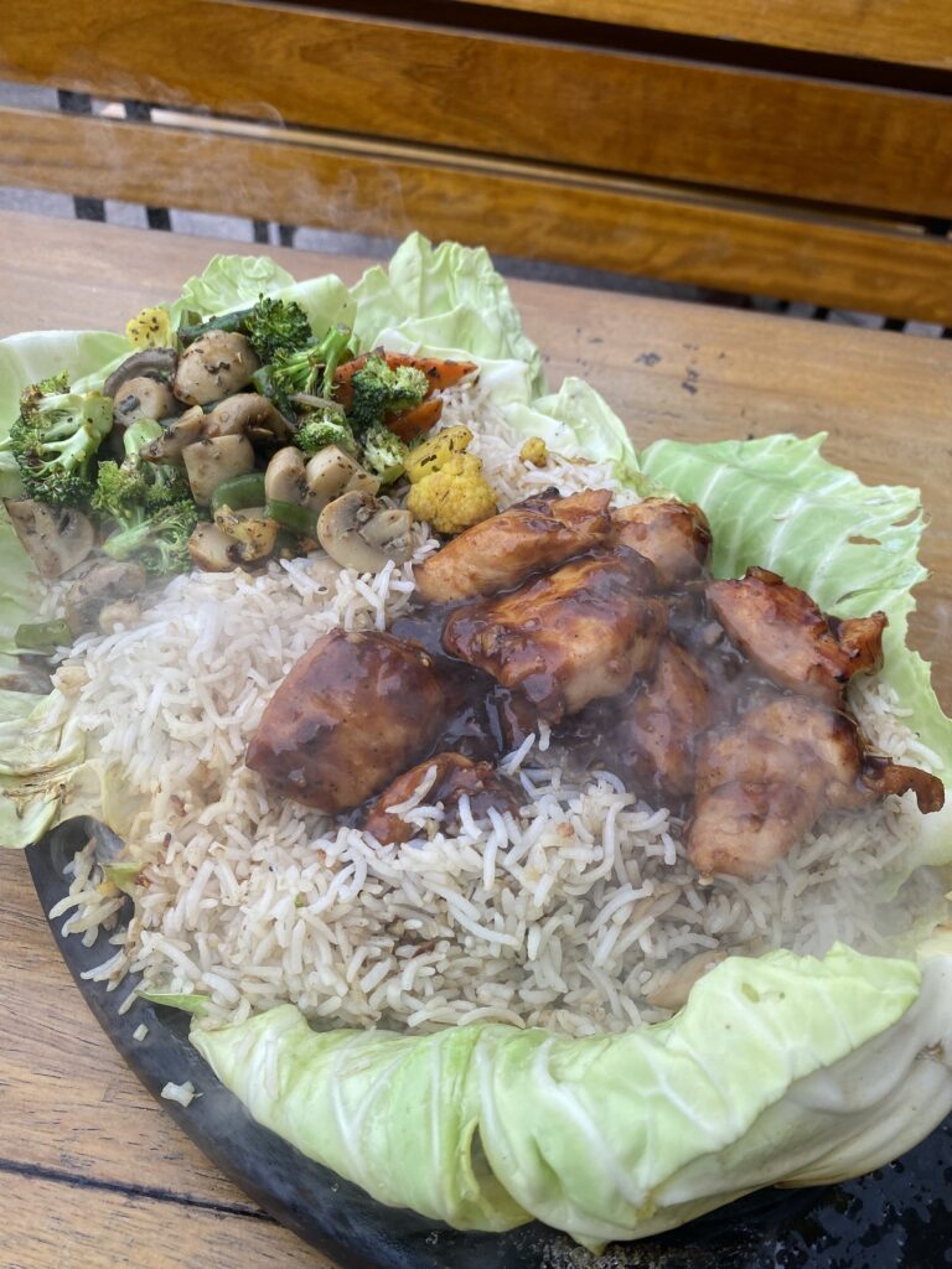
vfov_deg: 67.3
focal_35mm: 26
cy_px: 634
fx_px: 953
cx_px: 476
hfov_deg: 53.1
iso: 32
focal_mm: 4.25
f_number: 1.8
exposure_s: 1/502
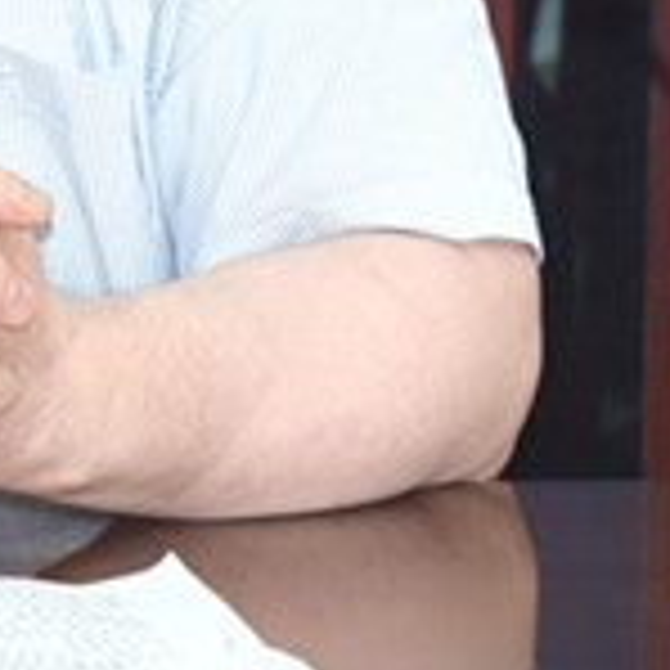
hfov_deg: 5.3
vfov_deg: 5.3
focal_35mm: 329
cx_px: -369
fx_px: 7204
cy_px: -148
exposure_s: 1/60
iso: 1000
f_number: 5.6
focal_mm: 55
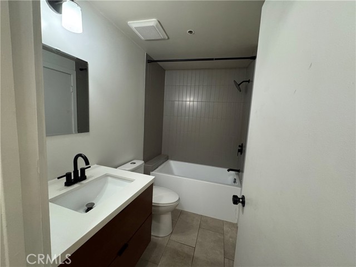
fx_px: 144
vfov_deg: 85.7
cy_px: 134
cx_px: 178
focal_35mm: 14
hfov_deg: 102.1
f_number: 2.2
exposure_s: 1/60
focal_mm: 2.22
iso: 500
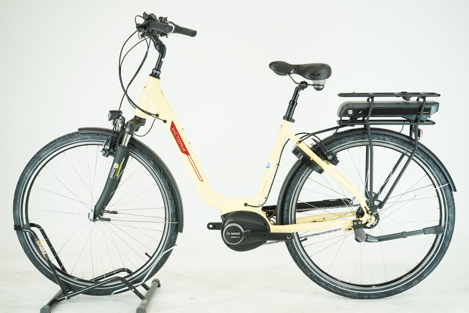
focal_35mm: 53
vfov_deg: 25.5
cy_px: 156
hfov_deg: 37.5
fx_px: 690
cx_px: 234
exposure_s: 1/200
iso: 1600
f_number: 5.6
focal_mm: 53
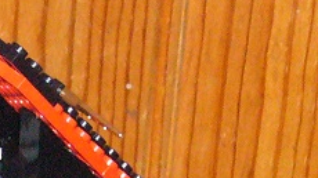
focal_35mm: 481
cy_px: 328
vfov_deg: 2.5
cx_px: -191
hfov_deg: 4.5
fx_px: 4053
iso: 400
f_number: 4.6
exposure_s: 1/30
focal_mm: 15.4
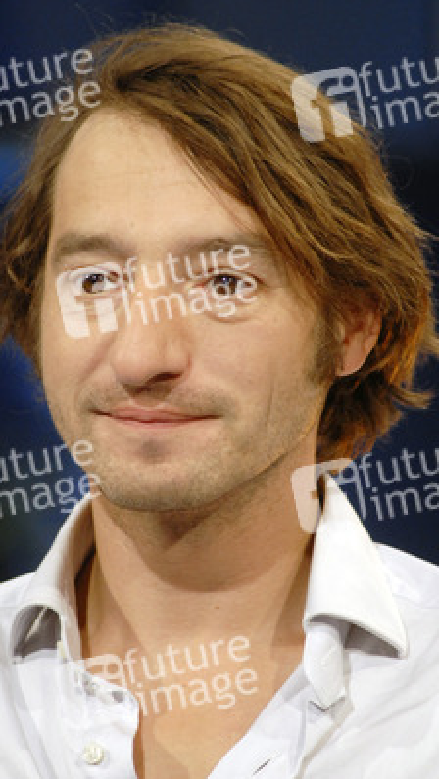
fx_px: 9826
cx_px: 216
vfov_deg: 4.5
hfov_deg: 2.6
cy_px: 390
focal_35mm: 475
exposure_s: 1/100
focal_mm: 300
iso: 800
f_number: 5.6
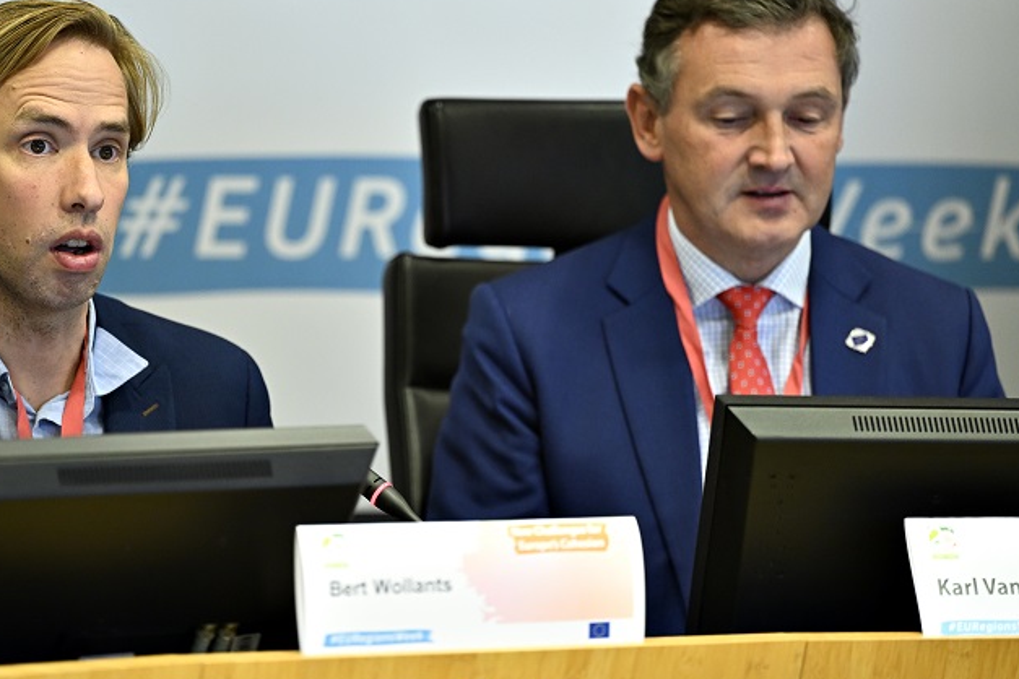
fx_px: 8123
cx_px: 397
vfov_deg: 4.8
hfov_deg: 7.2
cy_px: 281
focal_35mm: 287
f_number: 2.8
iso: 2000
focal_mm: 200
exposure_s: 1/320
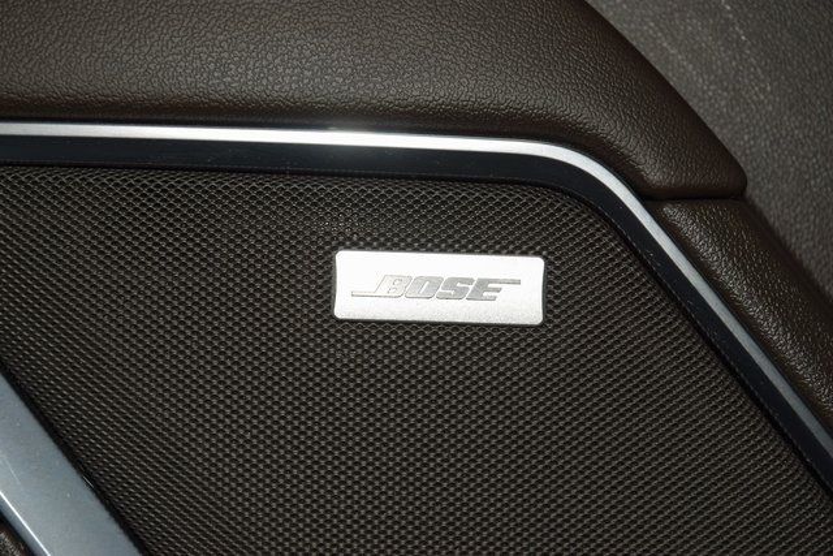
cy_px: 278
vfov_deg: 13.0
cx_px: 416
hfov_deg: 19.5
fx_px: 2430
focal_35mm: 105
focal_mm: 70
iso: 100
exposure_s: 1/125
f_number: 8
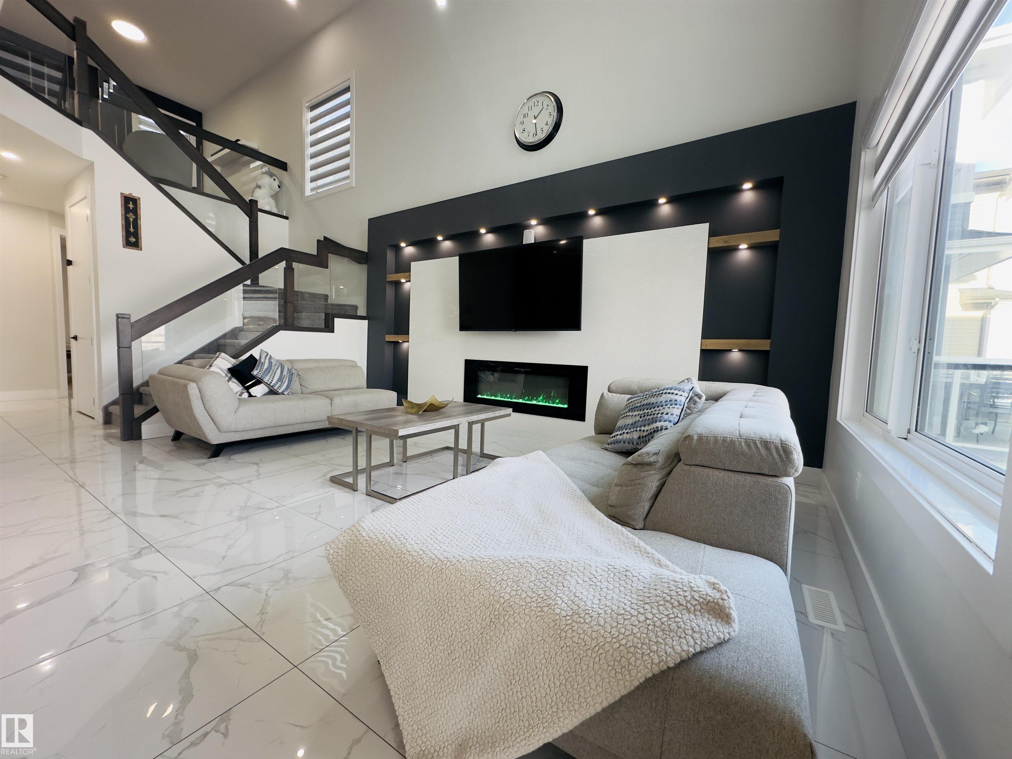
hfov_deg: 102.1
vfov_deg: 85.7
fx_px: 409
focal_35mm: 14
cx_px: 506
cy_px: 380
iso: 160
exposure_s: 1/120
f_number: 2.2
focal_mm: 2.22
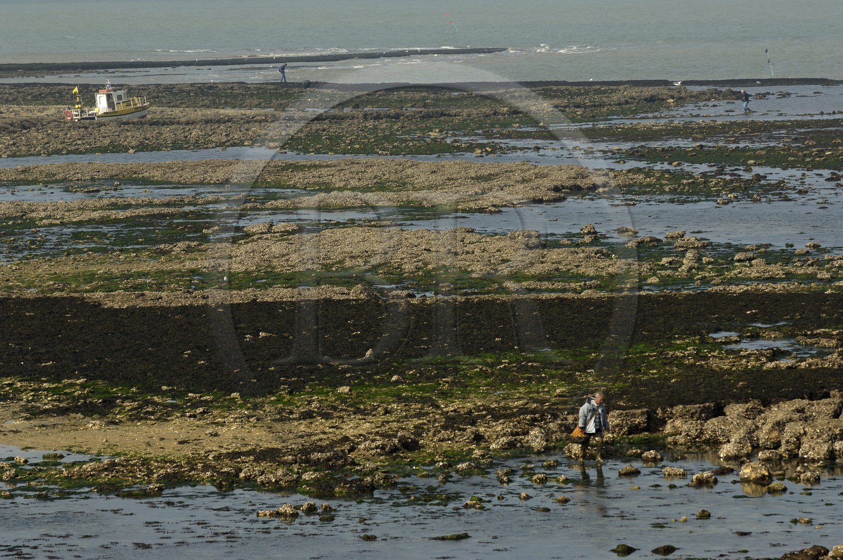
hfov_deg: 7.9
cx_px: 422
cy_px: 280
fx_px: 6138
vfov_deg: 5.2
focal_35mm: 262
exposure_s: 1/160
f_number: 7.6
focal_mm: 175
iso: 100
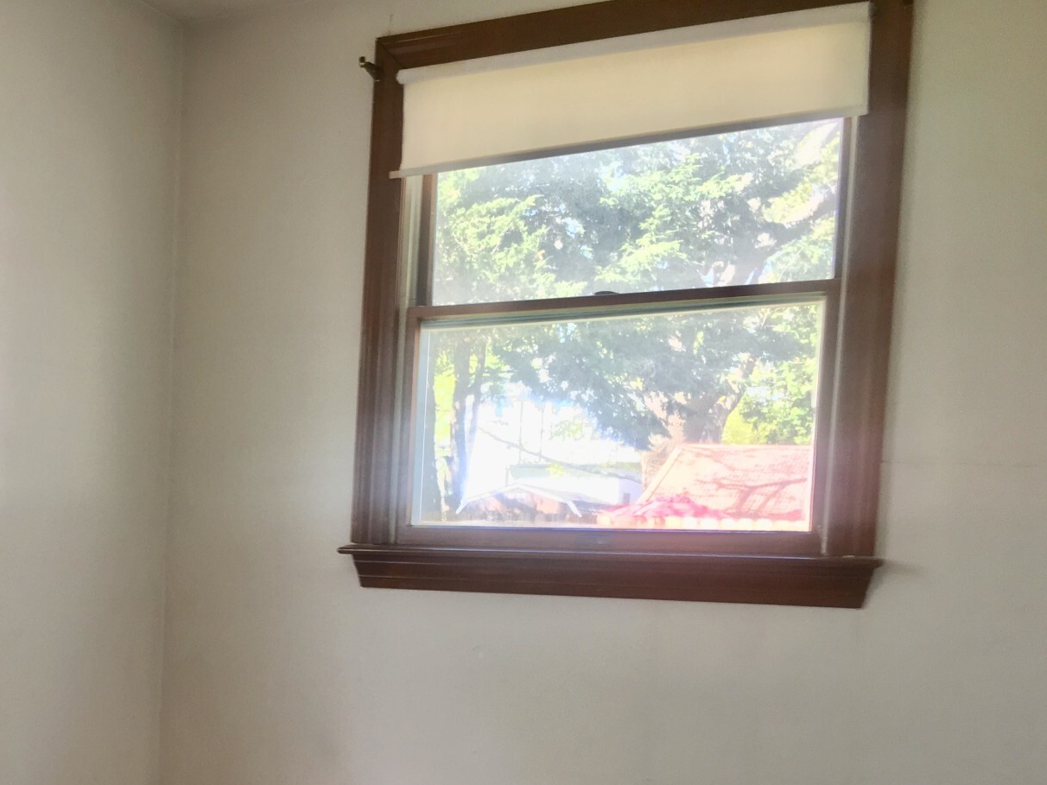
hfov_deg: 37.2
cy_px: 655
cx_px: 179
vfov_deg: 28.9
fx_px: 1482
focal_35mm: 49
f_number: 2.2
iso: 32
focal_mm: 4.15
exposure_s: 1/30
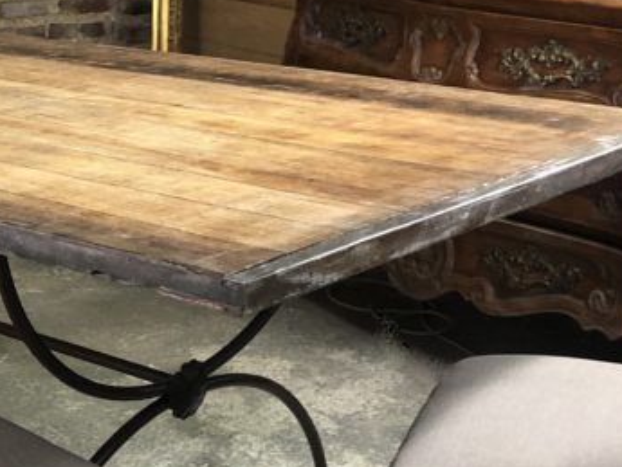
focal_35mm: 83
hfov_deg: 22.5
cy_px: 348
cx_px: -18
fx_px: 1492
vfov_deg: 17.7
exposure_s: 1/17
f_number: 1.8
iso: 100
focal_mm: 4
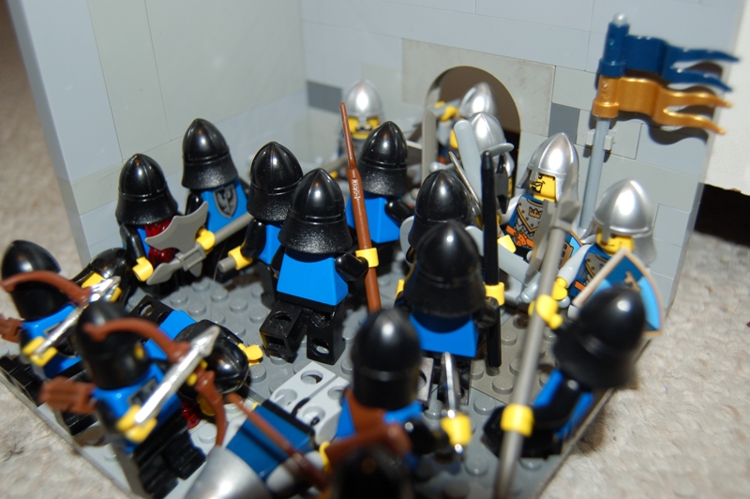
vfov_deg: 38.3
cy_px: 250
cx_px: 375
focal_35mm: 34
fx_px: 718
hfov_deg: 55.1
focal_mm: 23
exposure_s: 1/60
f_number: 3.8
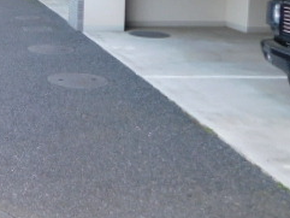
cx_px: -88
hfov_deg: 26.7
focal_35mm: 61
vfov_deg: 23.0
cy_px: -2
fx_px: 511
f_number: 3
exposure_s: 1/60
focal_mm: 4
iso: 125
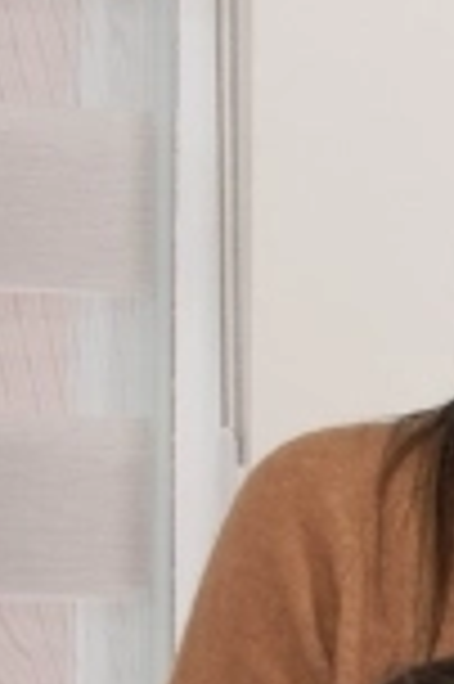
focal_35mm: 284
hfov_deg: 4.6
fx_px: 5384
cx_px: 1333
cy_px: 1058
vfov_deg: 7.1
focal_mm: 24
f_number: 3.5
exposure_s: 1/200
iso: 100
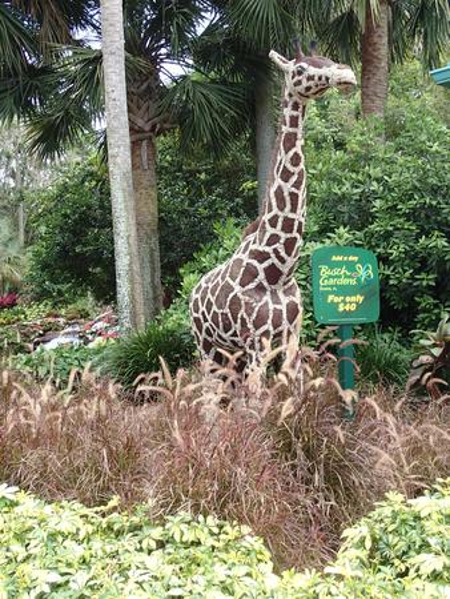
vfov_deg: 49.0
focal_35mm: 38
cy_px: 300
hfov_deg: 37.8
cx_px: 225
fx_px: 658
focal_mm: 6.9
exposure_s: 1/160
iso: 100
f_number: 3.5
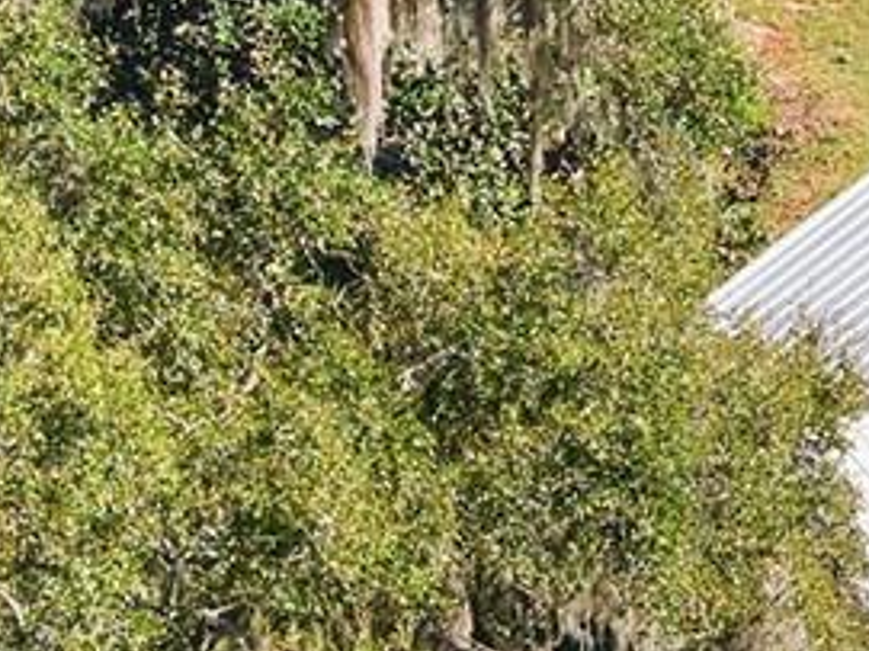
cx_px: 2527
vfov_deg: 3.6
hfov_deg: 4.6
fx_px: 10388
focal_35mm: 414
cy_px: 173
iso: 400
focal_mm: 19.35
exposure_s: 1/1250
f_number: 2.8
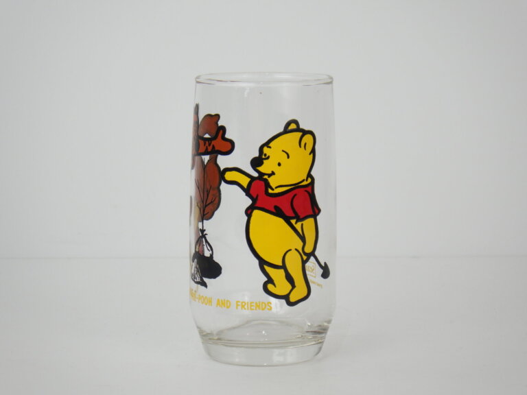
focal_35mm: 115
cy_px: 198
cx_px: 264
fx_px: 1751
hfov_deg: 17.1
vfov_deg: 12.9
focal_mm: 20.6
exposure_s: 1/50
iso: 125
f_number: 5.2
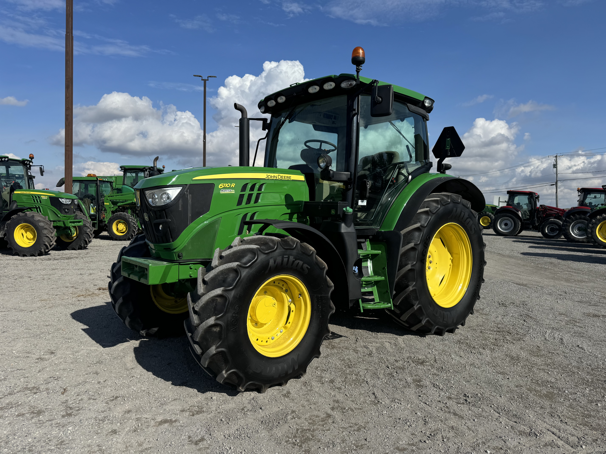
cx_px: 303
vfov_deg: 56.8
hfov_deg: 71.6
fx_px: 420
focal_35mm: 24
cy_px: 227
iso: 80
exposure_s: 1/6410
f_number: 1.78
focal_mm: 6.76
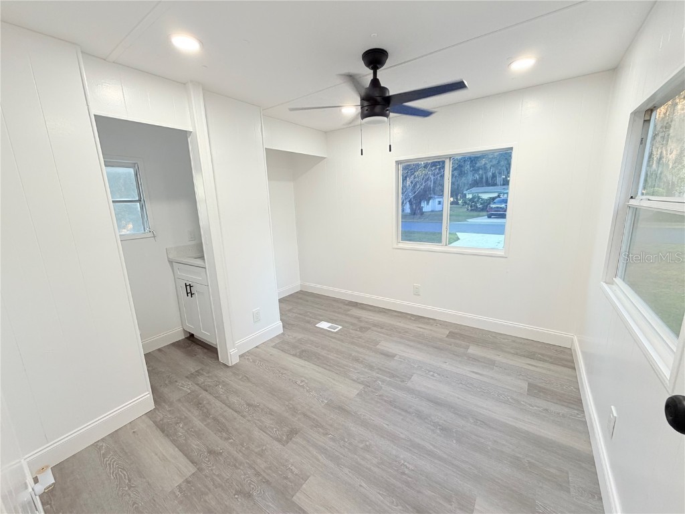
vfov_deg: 85.7
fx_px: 277
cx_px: 342
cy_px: 257
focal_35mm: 14
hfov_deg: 102.1
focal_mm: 2.22
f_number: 2.2
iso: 200
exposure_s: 1/120
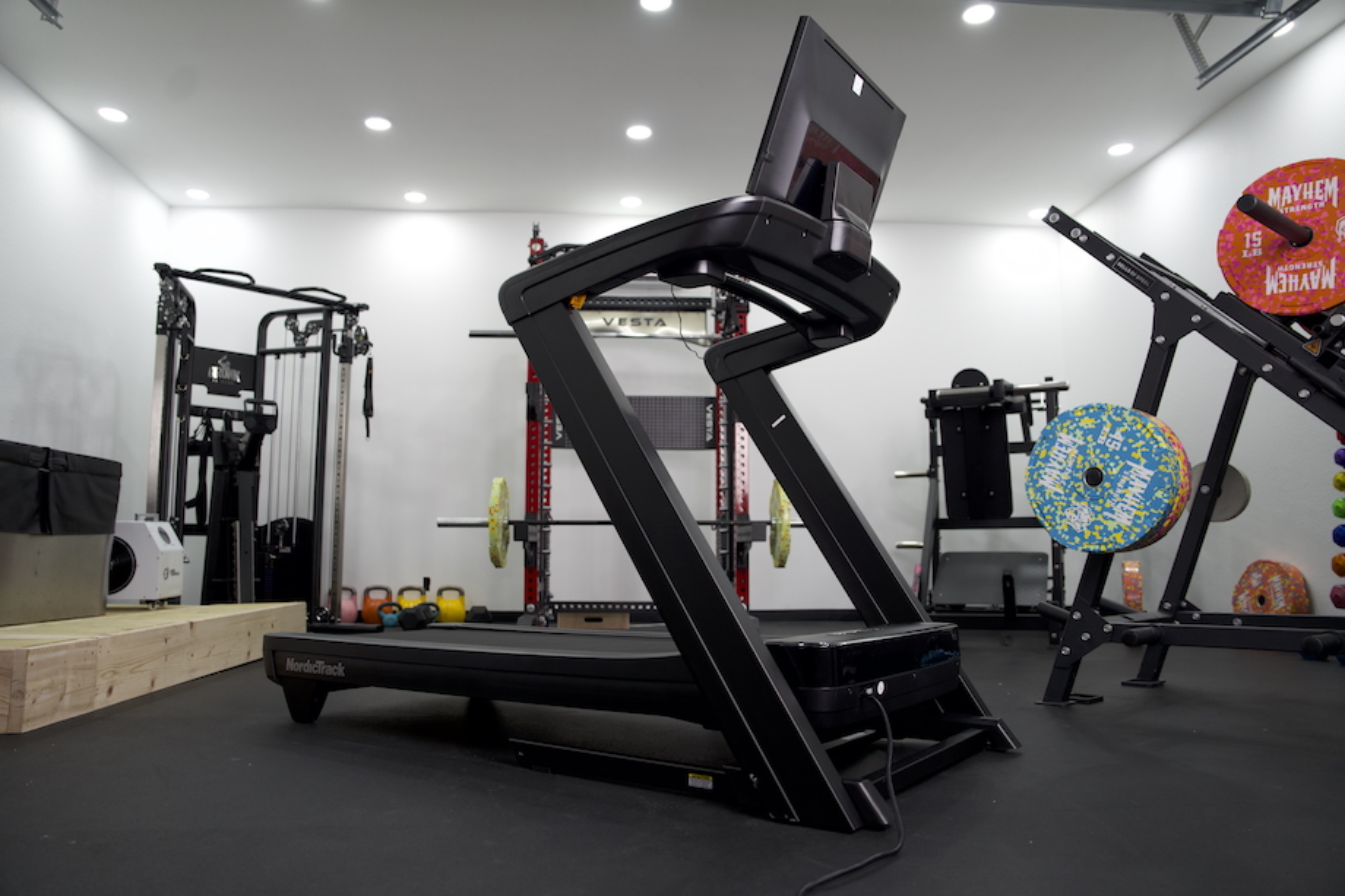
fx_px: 934
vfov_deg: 51.3
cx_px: 672
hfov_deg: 71.5
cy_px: 448
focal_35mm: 25
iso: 1000
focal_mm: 25
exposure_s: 1/250
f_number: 2.8
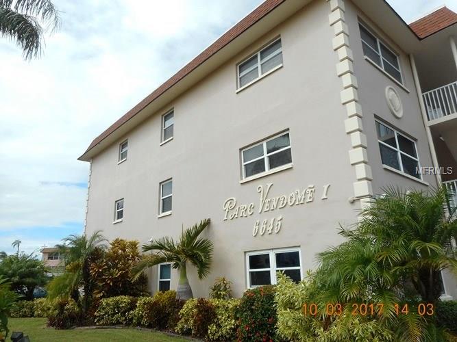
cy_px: 171
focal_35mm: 25
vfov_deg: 54.9
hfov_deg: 69.4
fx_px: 330
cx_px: 228
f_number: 3.7
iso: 80
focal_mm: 4.5
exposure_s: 1/640
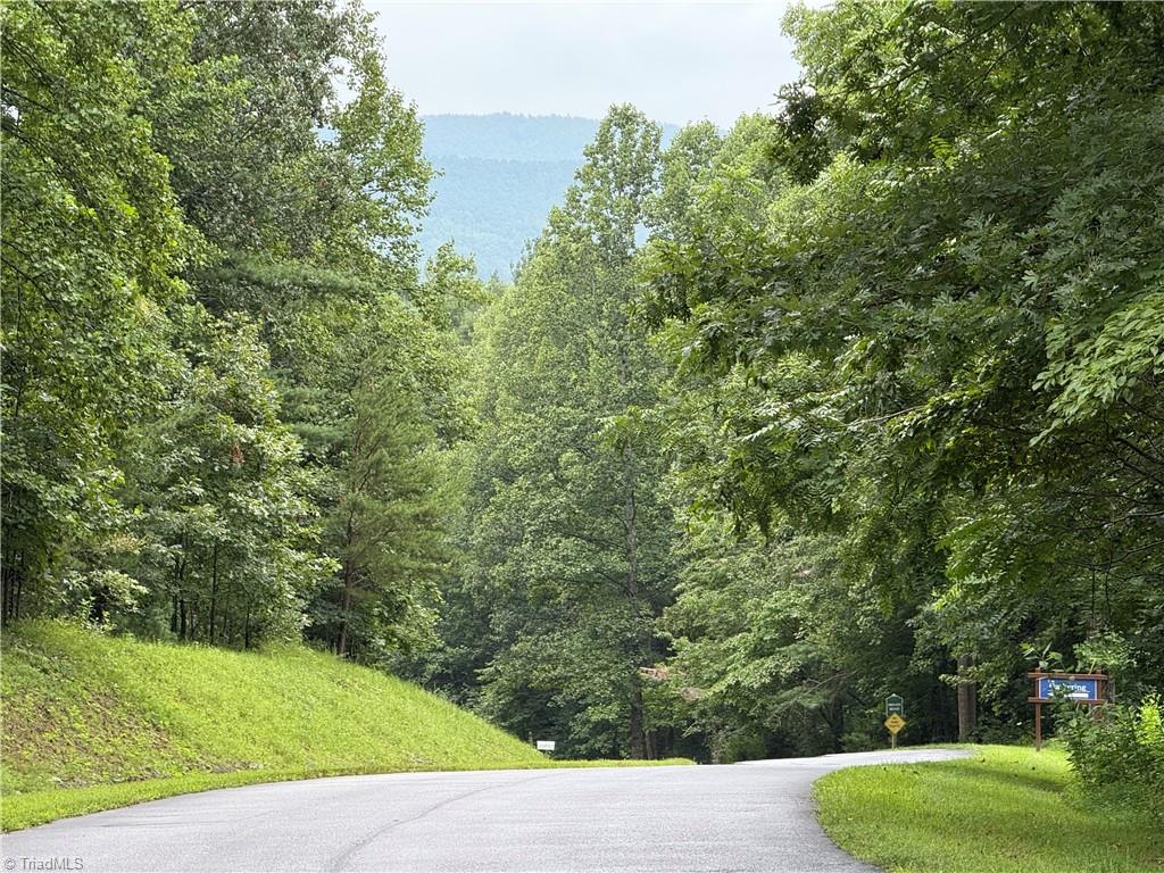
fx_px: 4035
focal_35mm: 120
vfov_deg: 12.3
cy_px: 436
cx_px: 582
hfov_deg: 16.4
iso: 64
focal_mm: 15.66
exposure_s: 1/344
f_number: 2.8
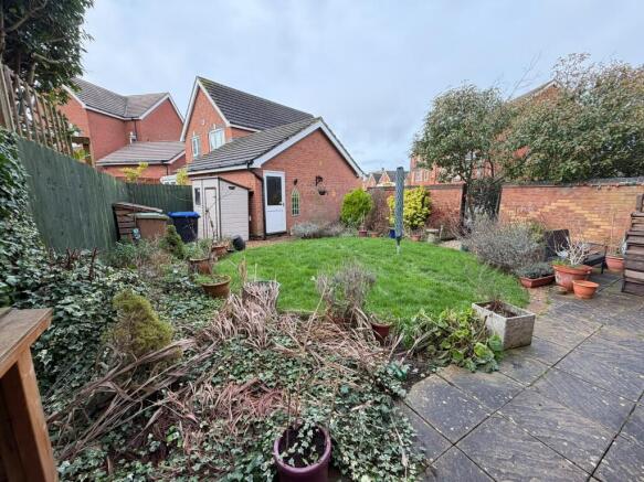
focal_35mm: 14
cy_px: 241
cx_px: 322
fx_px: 260
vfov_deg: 85.7
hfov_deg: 102.1
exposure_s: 1/121
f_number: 2.2
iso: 100
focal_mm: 2.22
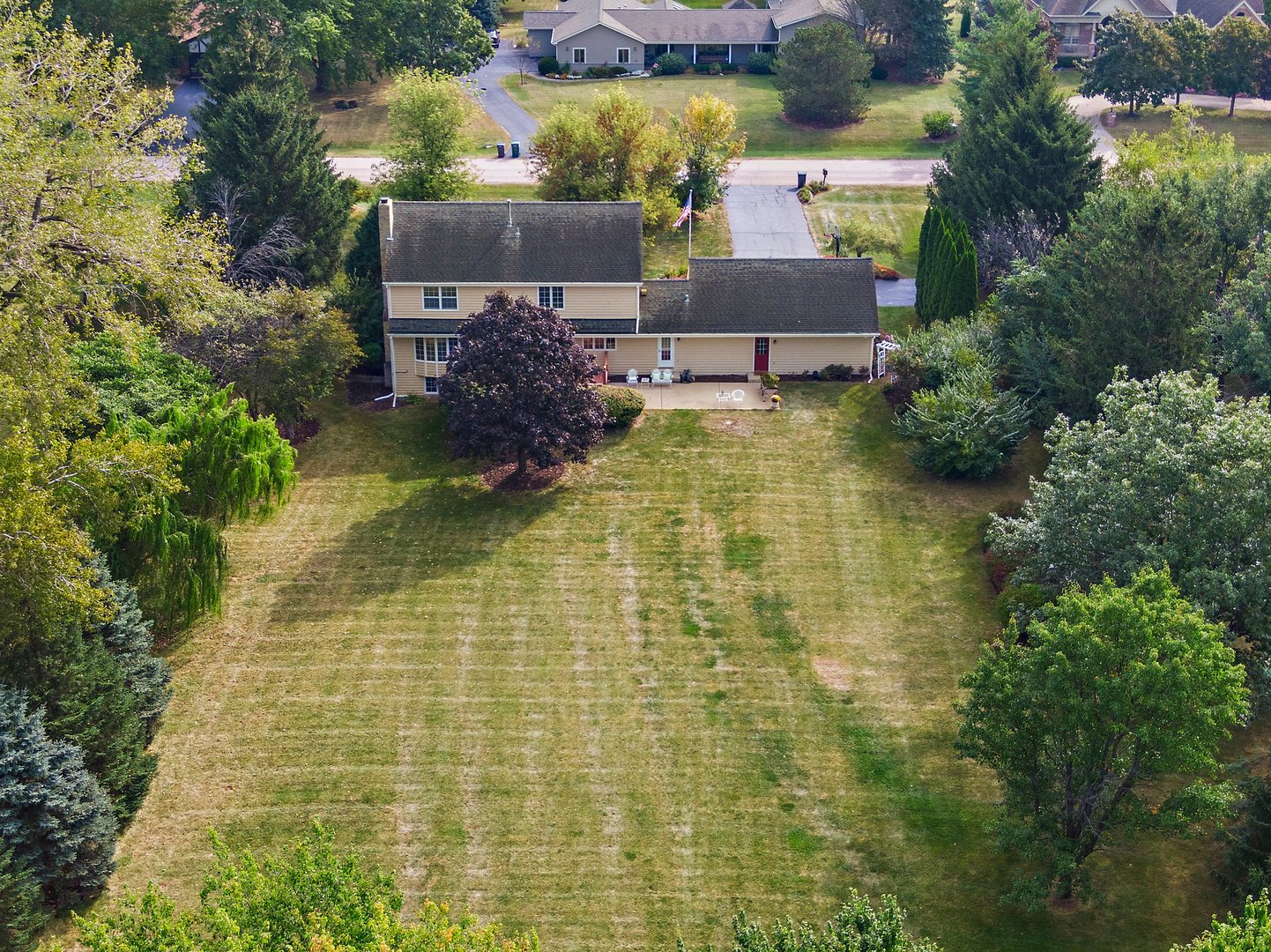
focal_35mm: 48
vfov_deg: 30.2
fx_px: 1762
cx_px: 636
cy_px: 476
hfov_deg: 39.7
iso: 100
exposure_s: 1/200
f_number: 3.8
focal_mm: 8.6
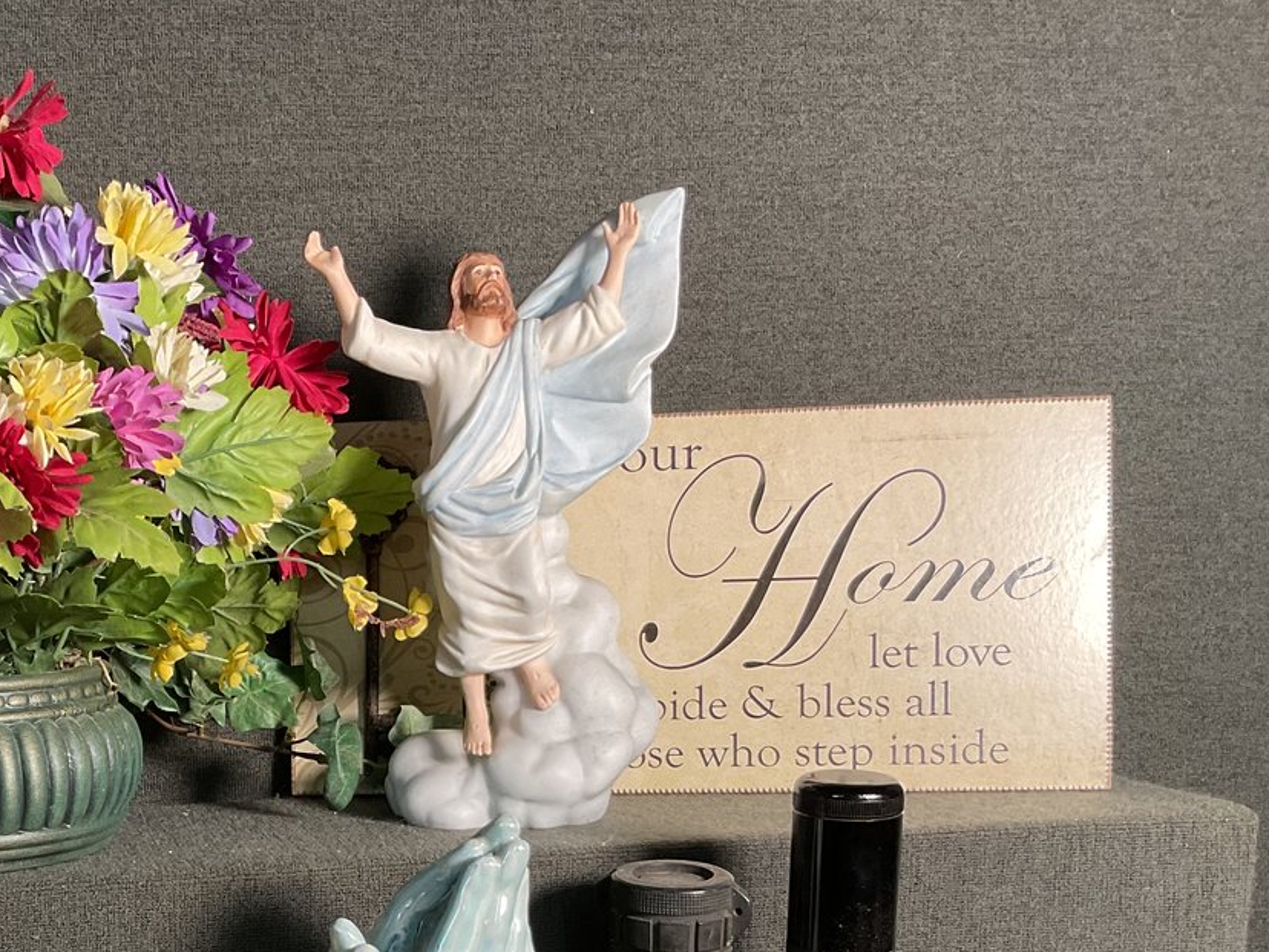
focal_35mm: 53
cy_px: 827
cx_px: 280
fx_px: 1943
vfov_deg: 26.7
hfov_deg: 35.2
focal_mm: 3
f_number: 1.8
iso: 64
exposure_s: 1/60
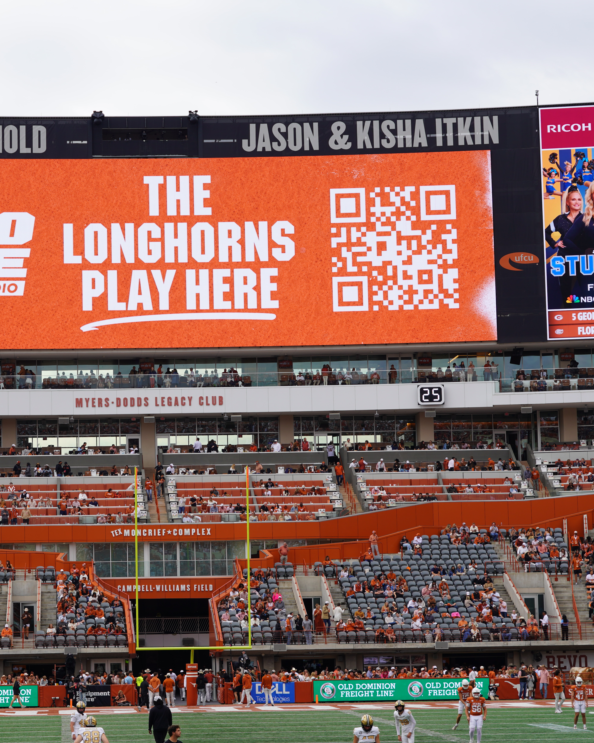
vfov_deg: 19.4
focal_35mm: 99
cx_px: 158
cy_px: 380
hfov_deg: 15.5
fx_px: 2175
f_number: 7.1
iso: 100
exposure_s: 1/125
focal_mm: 66
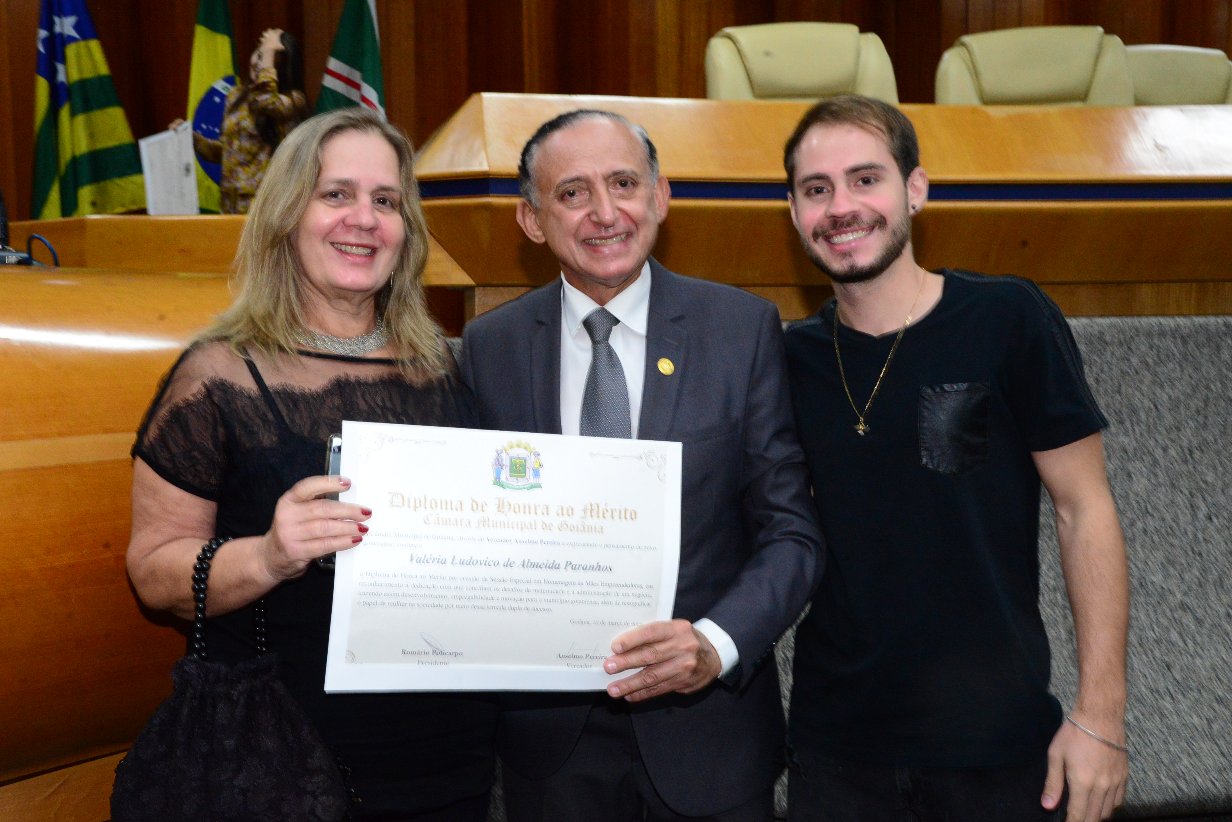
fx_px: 1506
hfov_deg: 44.5
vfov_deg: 30.5
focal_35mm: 44
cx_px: 616
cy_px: 411
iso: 6400
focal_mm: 44
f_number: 10
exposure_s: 1/50
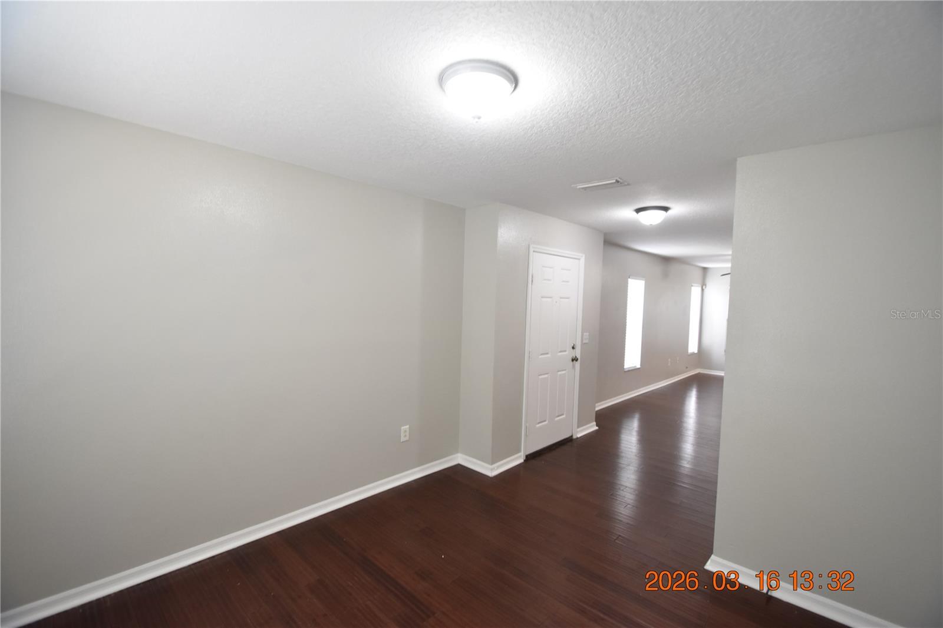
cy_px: 314
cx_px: 472
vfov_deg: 77.3
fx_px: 393
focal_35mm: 15
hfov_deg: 100.4
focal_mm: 10
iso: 800
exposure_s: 1/45
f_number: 3.5
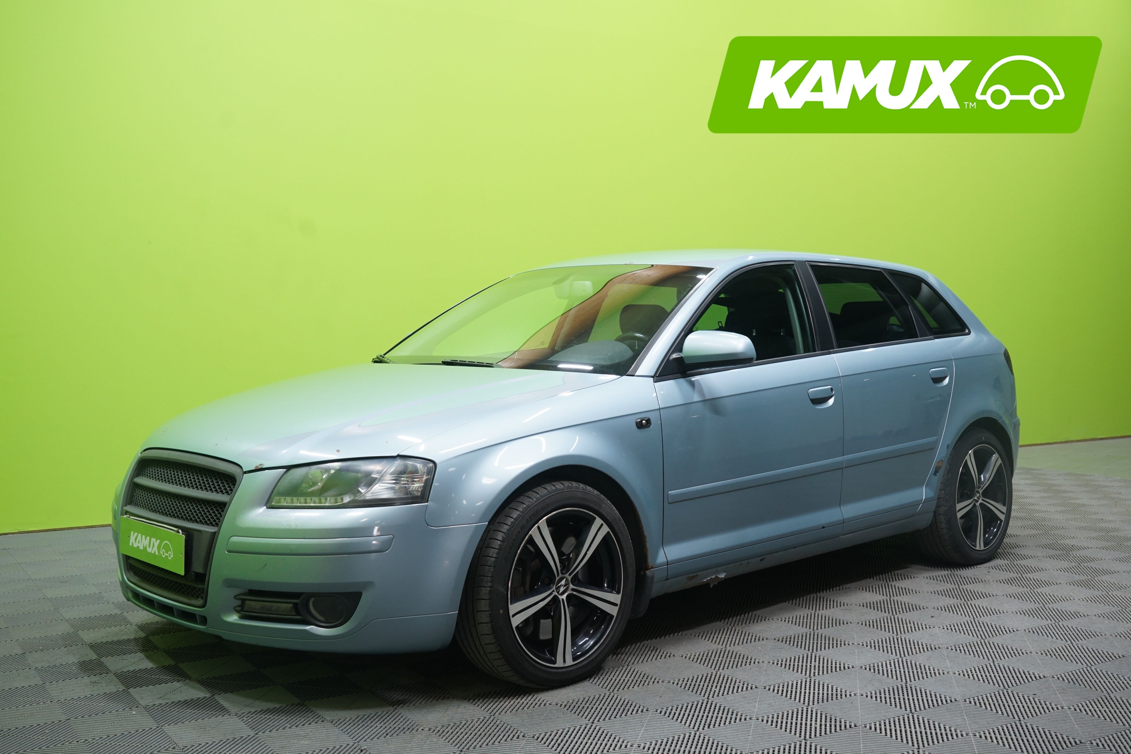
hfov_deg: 51.9
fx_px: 1162
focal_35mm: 37
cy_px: 377
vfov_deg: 35.9
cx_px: 566
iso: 800
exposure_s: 1/20
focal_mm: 37
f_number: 5.6
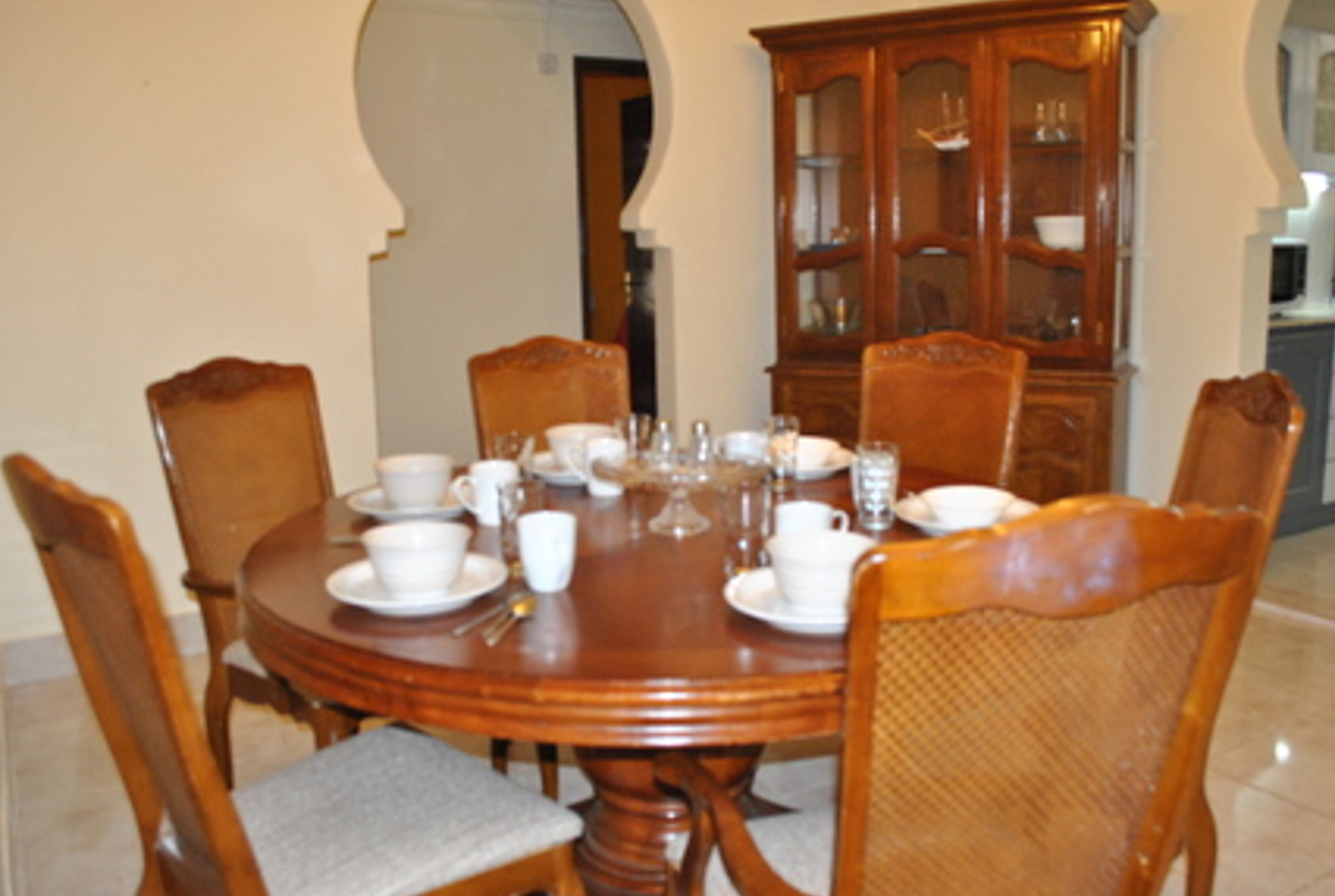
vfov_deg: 45.2
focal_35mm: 29
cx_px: 686
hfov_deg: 63.5
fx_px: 1078
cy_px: 450
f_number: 5
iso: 800
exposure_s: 1/60
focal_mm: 18
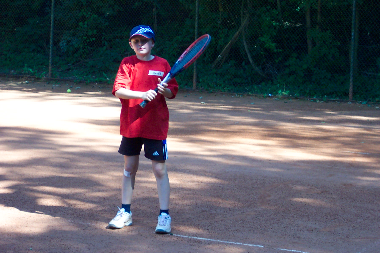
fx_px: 1203
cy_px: 126
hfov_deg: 17.9
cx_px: 190
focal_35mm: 114
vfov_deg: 12.0
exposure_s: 1/180
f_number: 4.8
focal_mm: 24
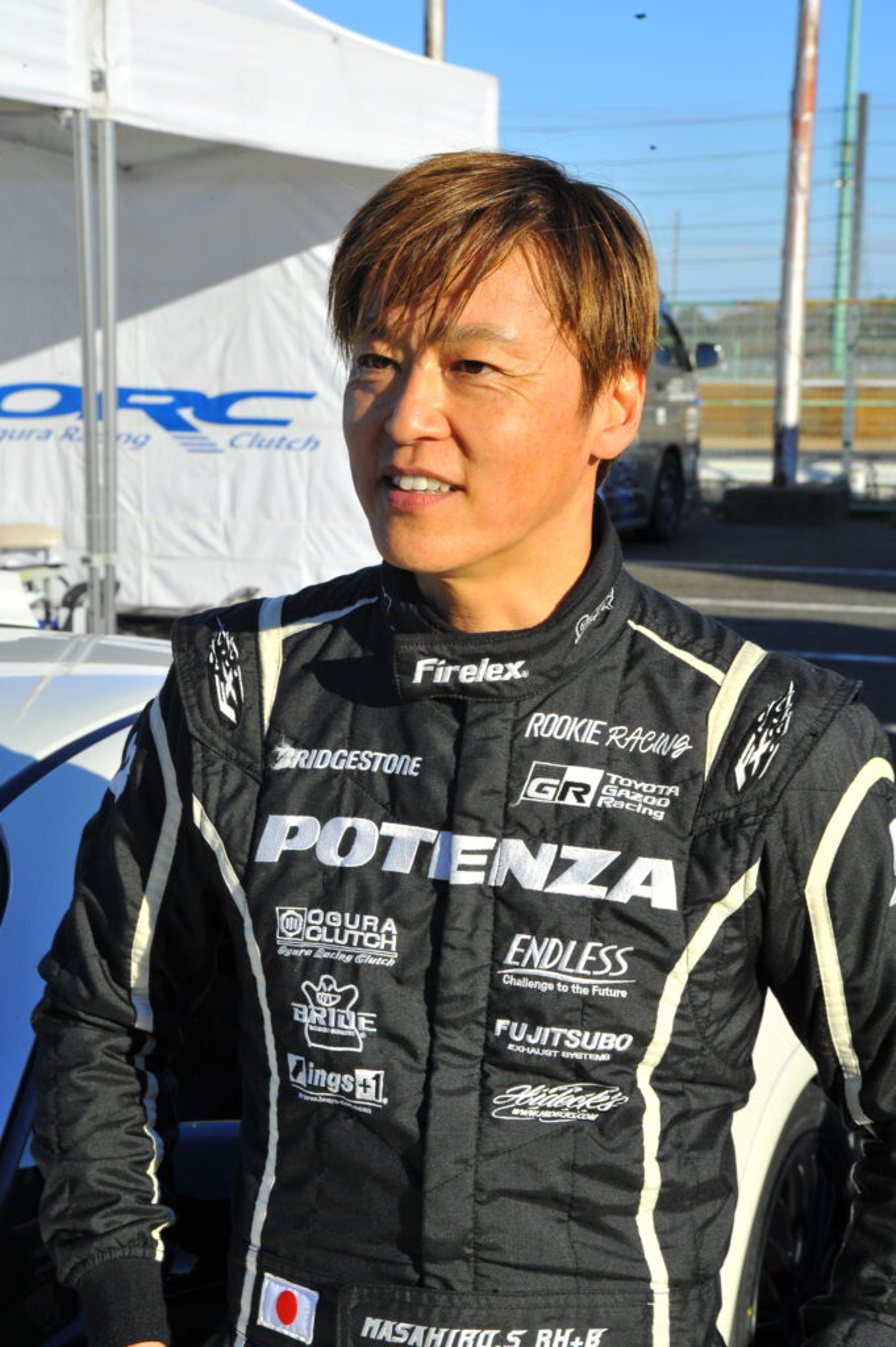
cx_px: 448
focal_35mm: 75
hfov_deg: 18.2
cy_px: 674
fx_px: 2805
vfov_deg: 27.0
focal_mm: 75
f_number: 16
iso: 280
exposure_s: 1/125
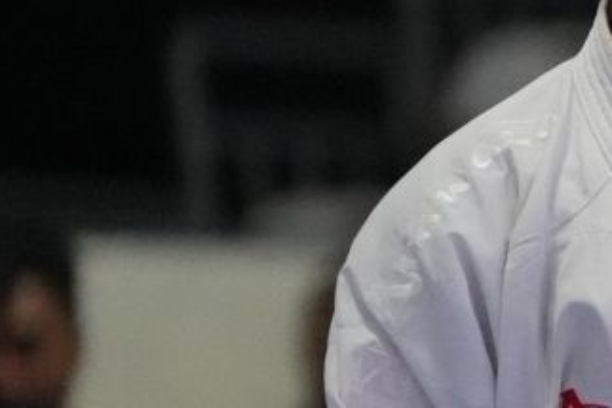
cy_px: 362
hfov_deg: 2.7
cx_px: 1616
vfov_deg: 1.8
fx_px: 12925
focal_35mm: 760
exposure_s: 1/800
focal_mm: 136
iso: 12800
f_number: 2.8
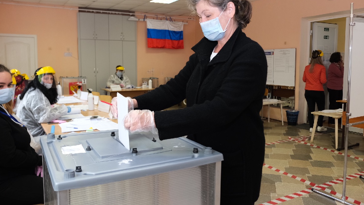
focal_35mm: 29
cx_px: 178
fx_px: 280
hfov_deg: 66.1
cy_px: 85
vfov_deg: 40.0
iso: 1600
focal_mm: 18.2
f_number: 4
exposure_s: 1/125
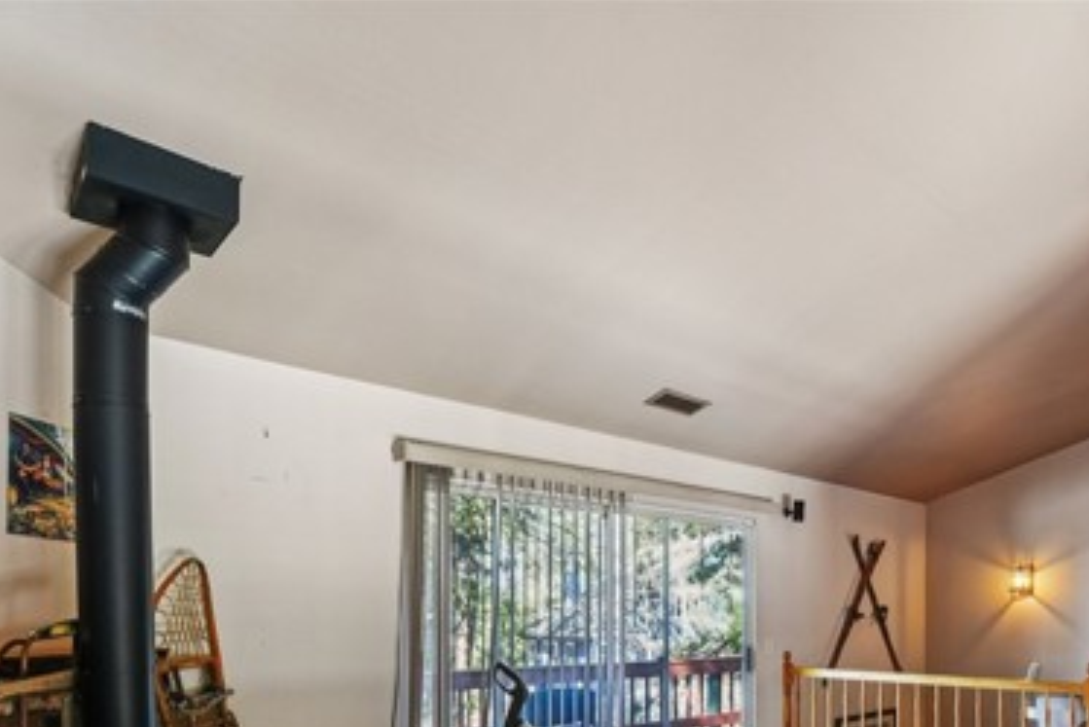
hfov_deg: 68.5
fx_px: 726
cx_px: 829
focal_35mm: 24
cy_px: 619
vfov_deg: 48.9
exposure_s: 1/10
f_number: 9
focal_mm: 14
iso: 400
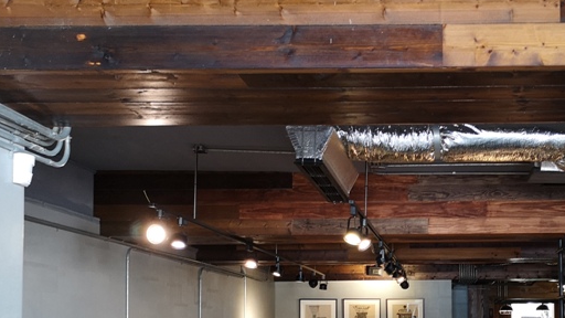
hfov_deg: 42.9
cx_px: 438
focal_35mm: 46
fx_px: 689
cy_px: 296
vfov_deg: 25.1
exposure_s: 1/33.3
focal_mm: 3.95
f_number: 1.8
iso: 250
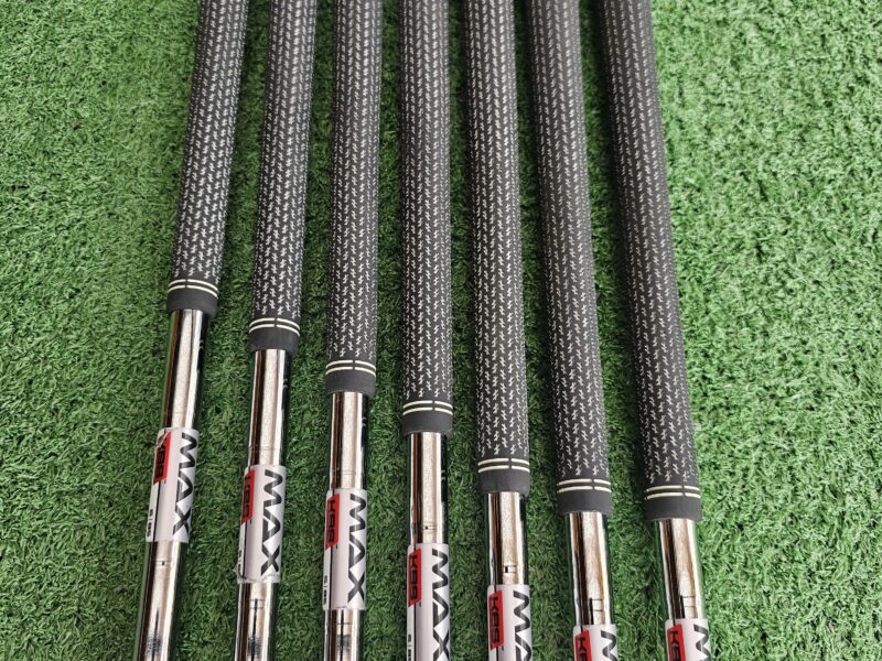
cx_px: 441
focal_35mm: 23
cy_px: 330
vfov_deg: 58.9
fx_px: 586
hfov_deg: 73.9
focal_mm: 6.3
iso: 80
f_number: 1.7
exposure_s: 1/190
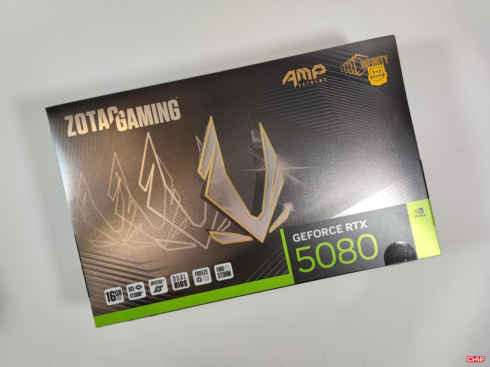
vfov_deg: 54.9
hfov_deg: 69.4
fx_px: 354
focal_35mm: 25
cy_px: 184
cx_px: 245
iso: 66
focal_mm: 6.78
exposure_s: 1/100
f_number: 1.85
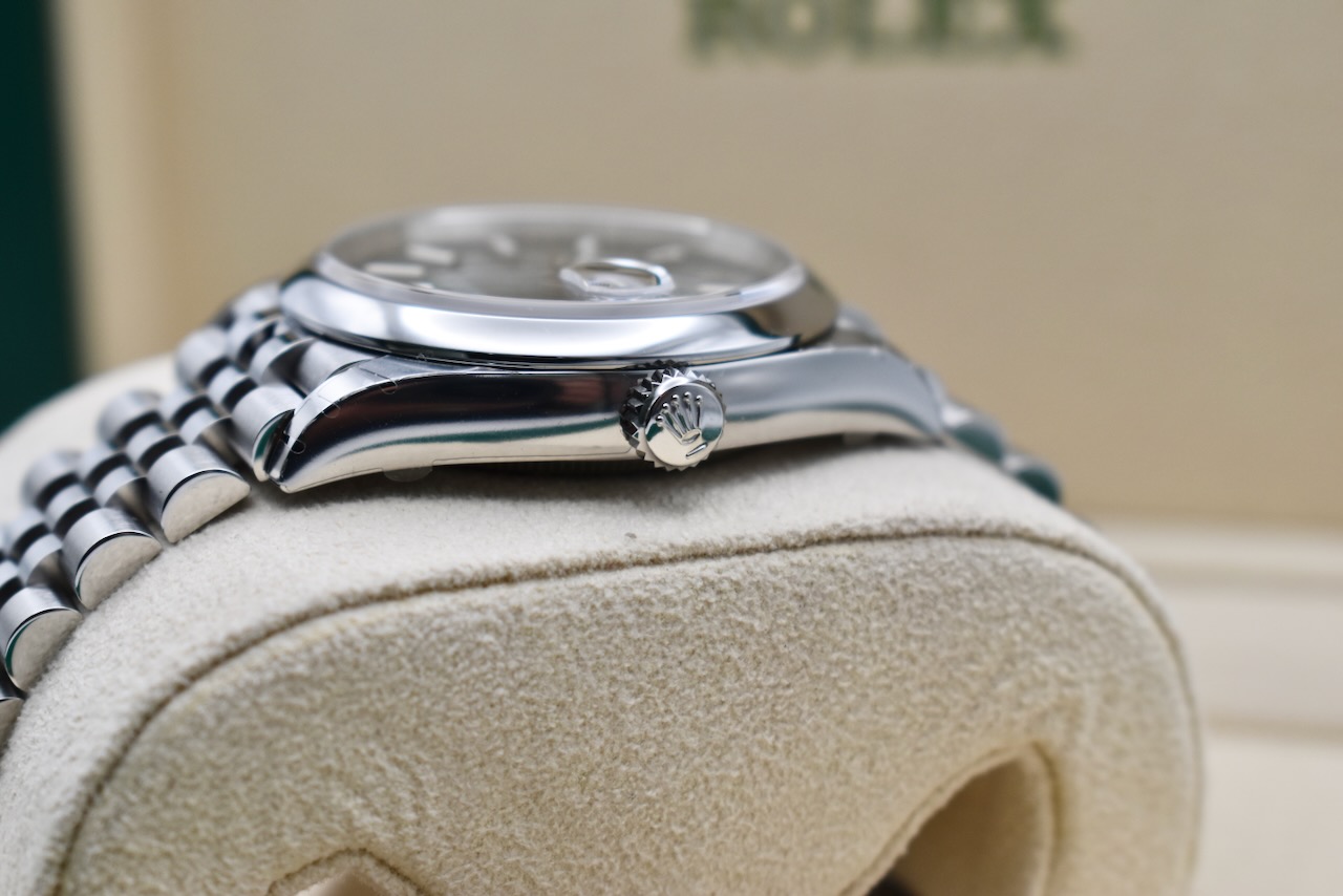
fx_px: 2686
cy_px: 448
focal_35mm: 72
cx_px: 672
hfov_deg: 28.1
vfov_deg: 18.9
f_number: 6.3
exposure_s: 1/125
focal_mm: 48
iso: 400
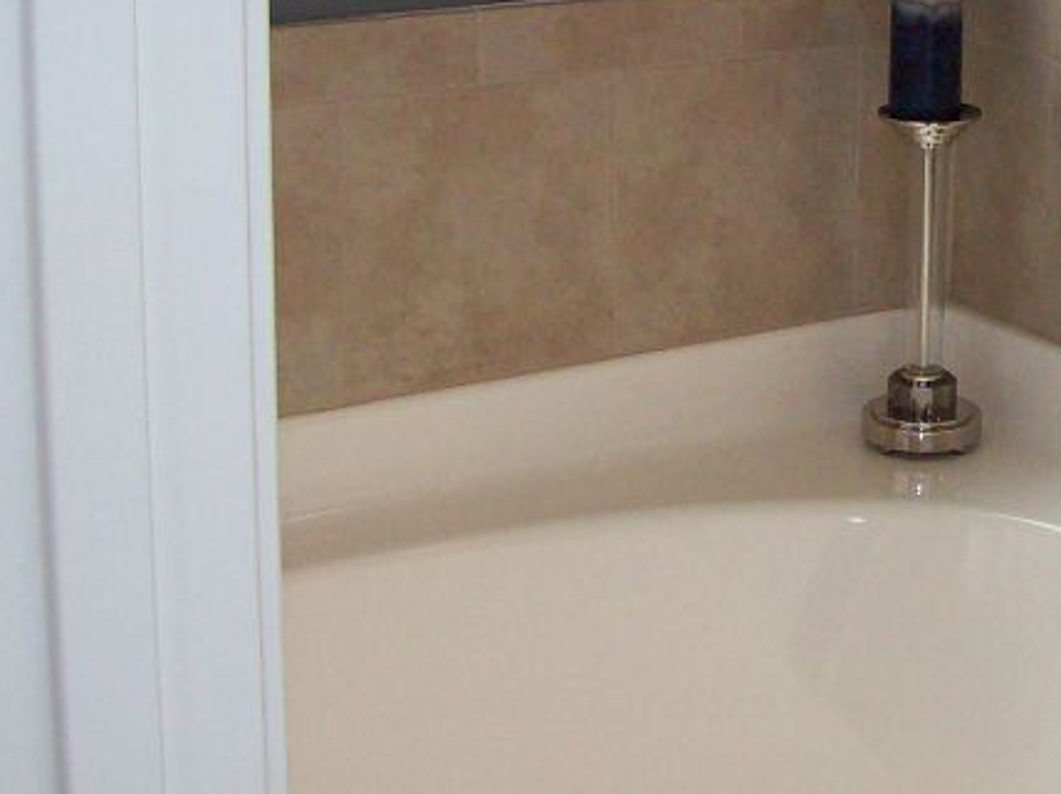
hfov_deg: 22.0
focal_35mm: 86
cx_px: 1039
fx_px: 2634
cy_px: 104
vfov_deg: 16.9
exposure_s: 1/74.2
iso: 140
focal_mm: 6
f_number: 2.7
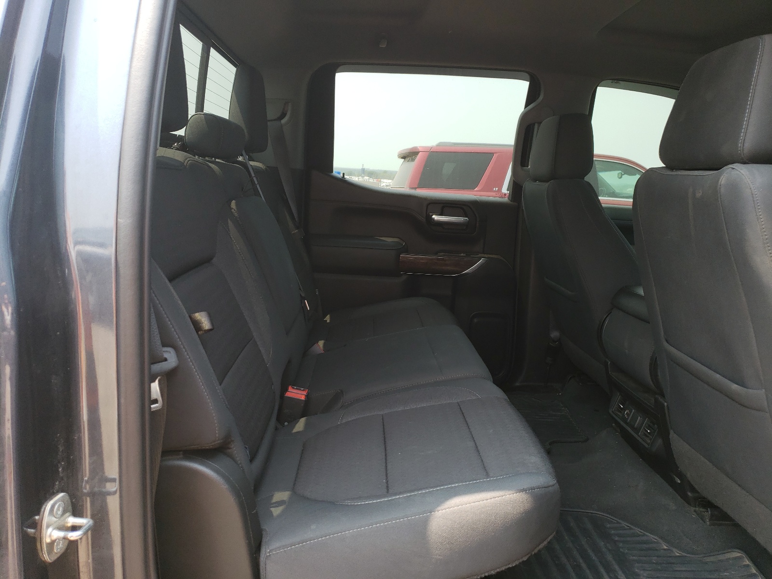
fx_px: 580
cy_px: 290
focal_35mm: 26
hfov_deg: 67.3
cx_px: 386
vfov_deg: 53.1
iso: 50
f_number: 1.5
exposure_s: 1/278
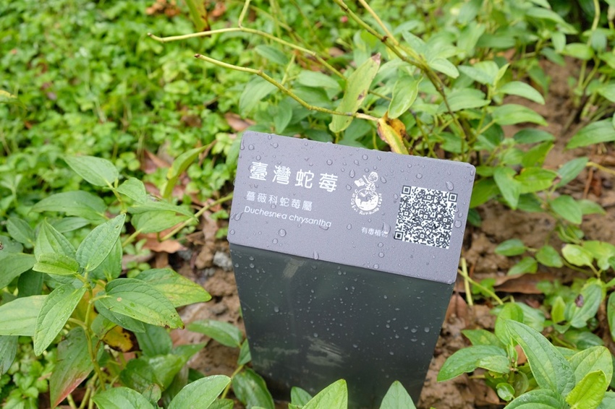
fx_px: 546
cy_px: 204
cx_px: 308
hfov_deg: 58.7
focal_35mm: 32
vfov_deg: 41.1
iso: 200
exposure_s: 1/125
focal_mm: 21.4
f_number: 5.6
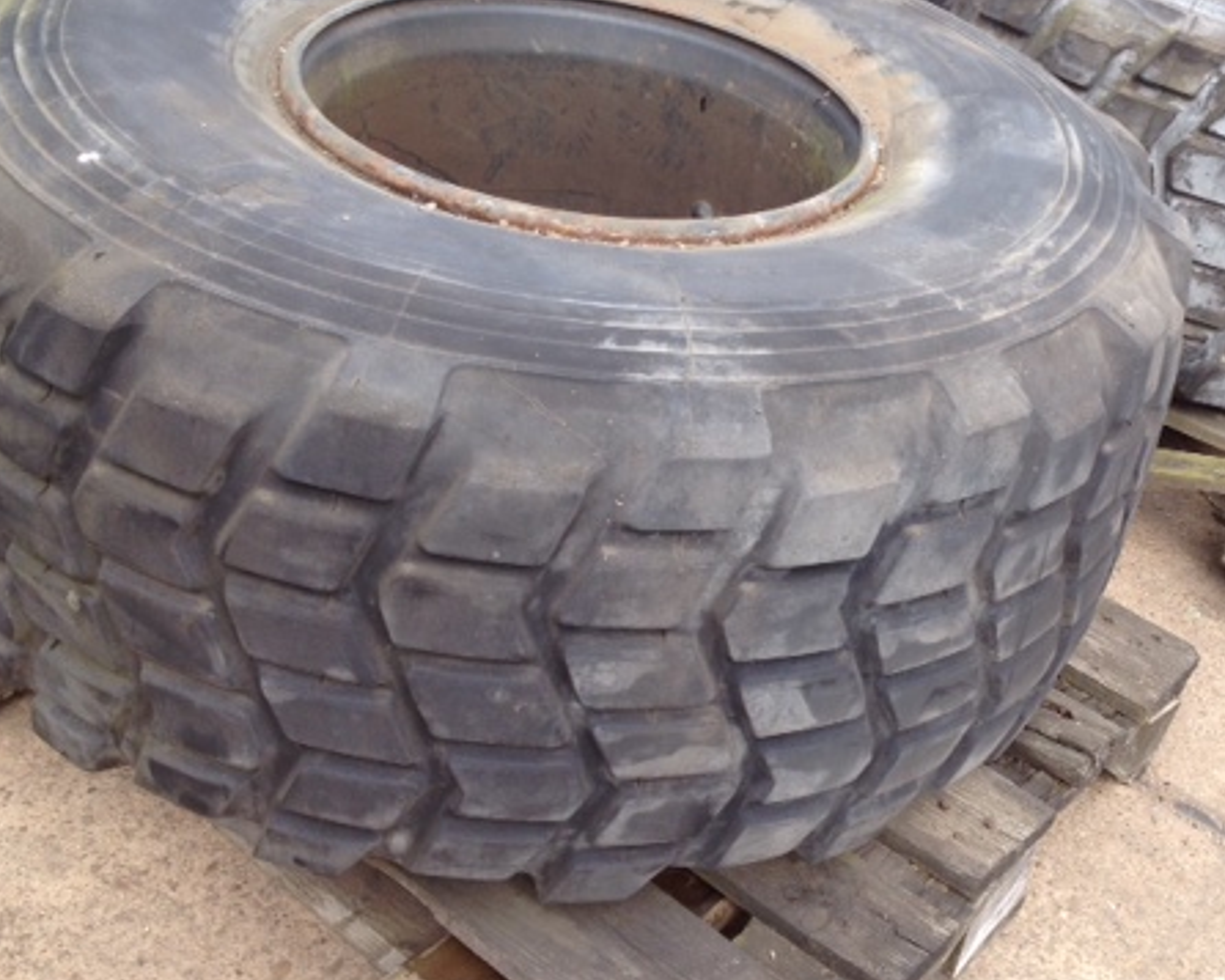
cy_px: 423
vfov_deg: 30.8
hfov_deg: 37.5
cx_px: 835
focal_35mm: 49
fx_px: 1777
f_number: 2.4
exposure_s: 1/511
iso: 64
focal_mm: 4.28
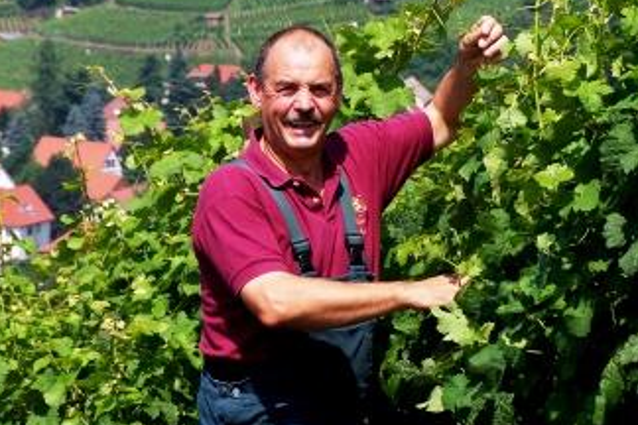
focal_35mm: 243
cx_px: 309
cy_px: 128
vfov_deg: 5.7
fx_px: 4306
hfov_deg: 8.5
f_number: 4.5
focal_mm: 28
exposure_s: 1/500
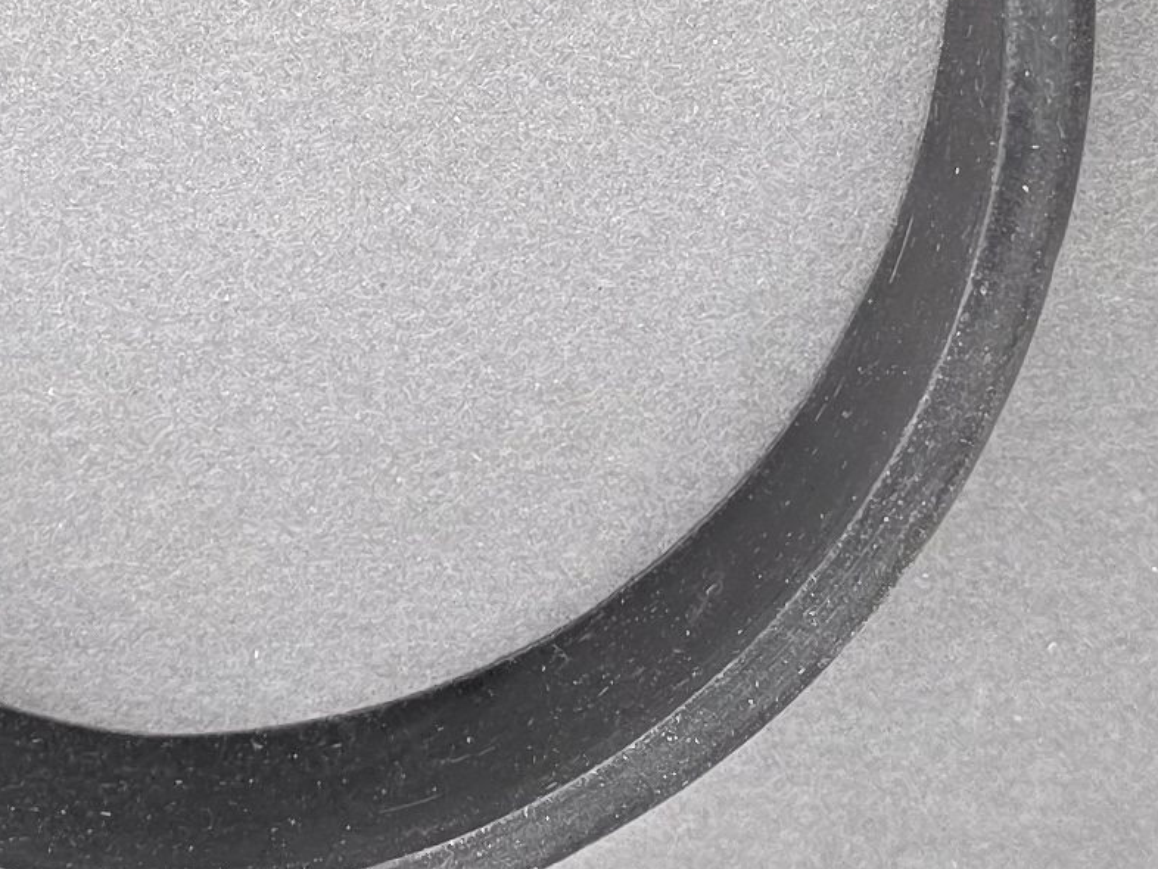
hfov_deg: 16.8
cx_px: 314
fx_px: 3915
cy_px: 102
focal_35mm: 117
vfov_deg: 12.6
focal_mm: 6.3
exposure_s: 1/120
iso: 125
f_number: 1.7
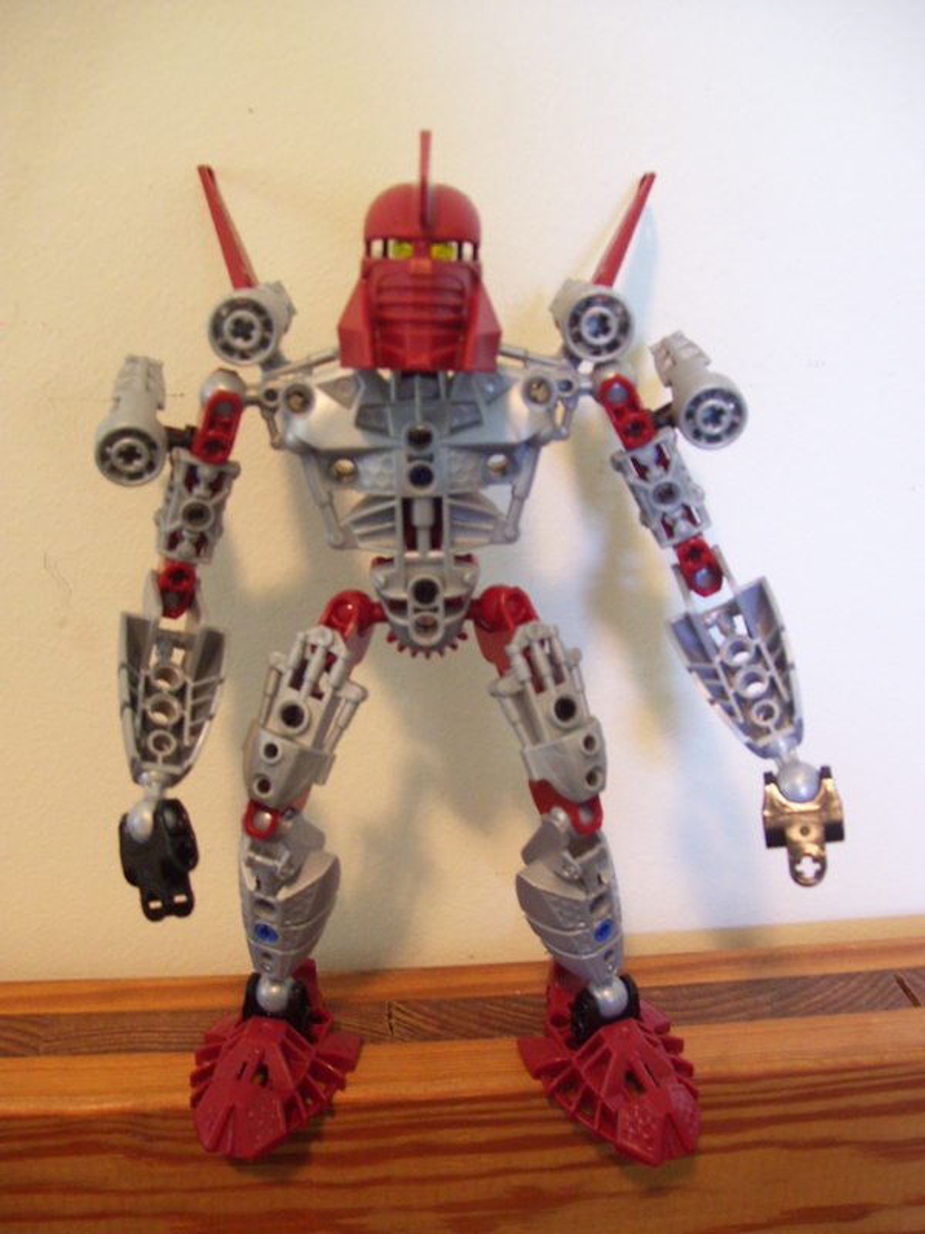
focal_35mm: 36
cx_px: 462
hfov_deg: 39.7
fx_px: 1283
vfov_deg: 51.4
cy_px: 617
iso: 160
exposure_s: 1/8
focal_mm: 6
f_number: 2.7
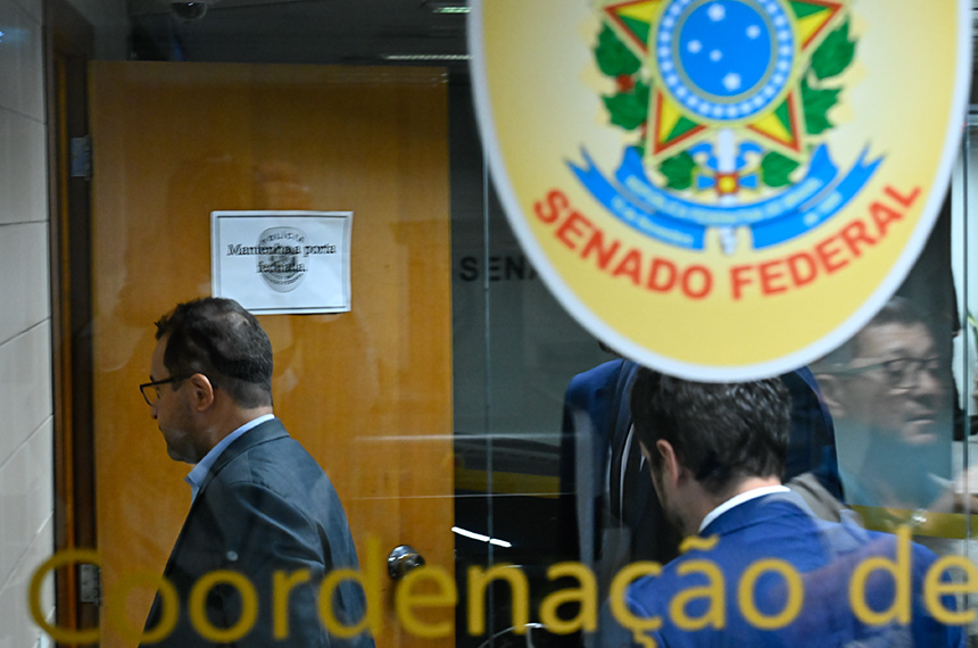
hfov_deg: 28.9
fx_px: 1898
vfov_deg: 19.4
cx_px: 489
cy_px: 324
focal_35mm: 70
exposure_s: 1/100
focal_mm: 70
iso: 6400
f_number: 7.1
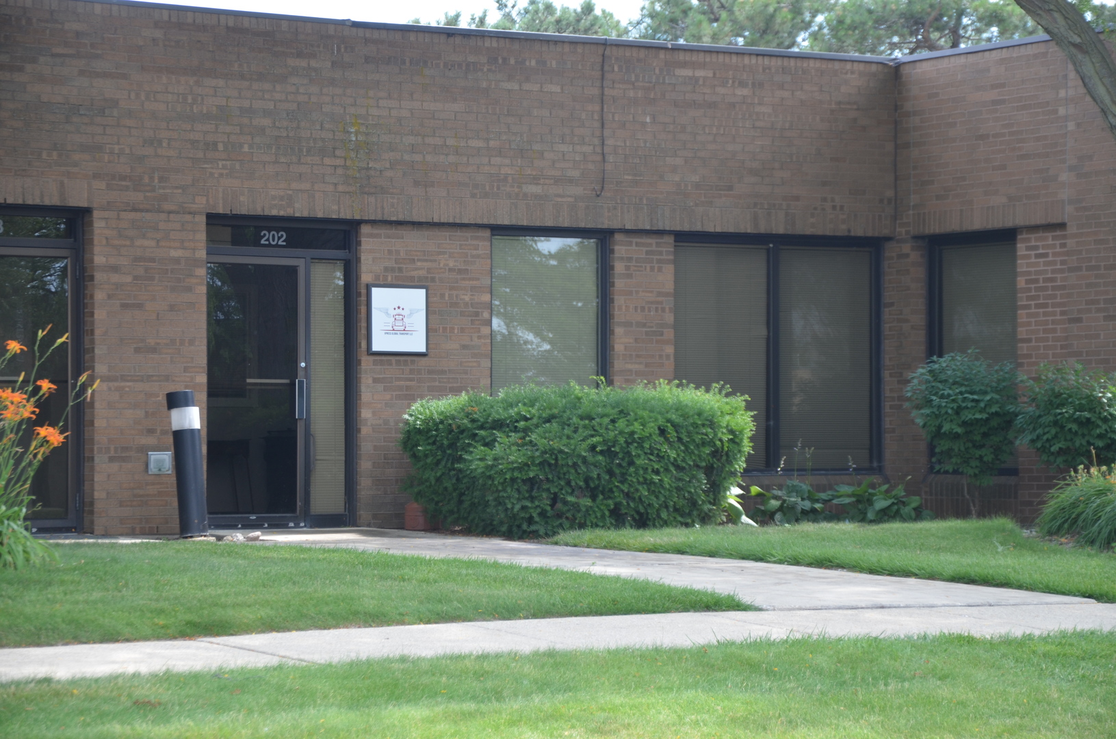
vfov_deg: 11.4
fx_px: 3712
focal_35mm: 120
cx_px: 558
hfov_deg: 17.1
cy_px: 370
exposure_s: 1/125
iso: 200
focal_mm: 80
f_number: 5.6
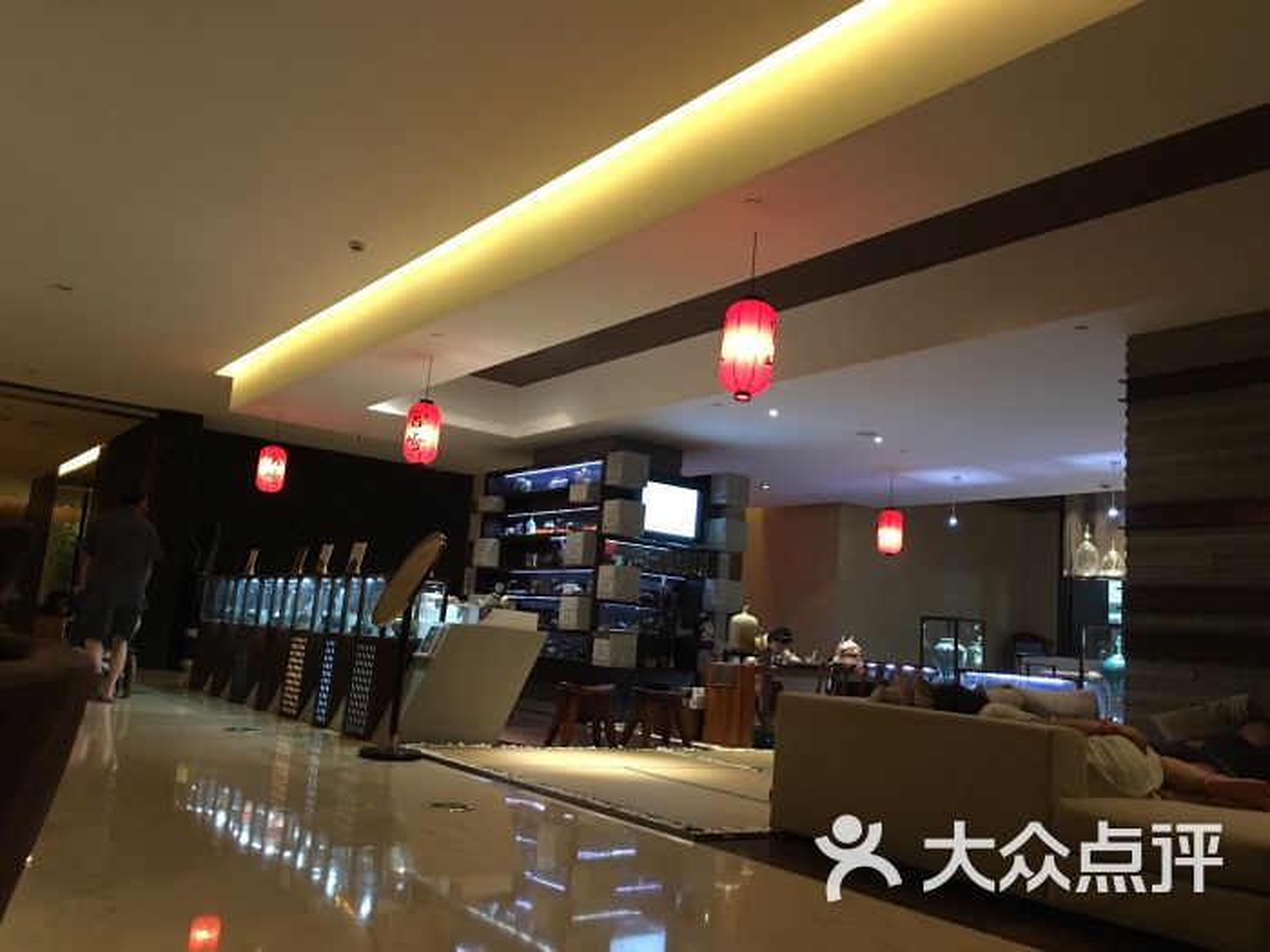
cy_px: 476
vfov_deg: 48.2
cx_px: 635
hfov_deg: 61.7
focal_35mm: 29
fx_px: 1064
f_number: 2.2
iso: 100
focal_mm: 4.15
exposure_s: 1/8
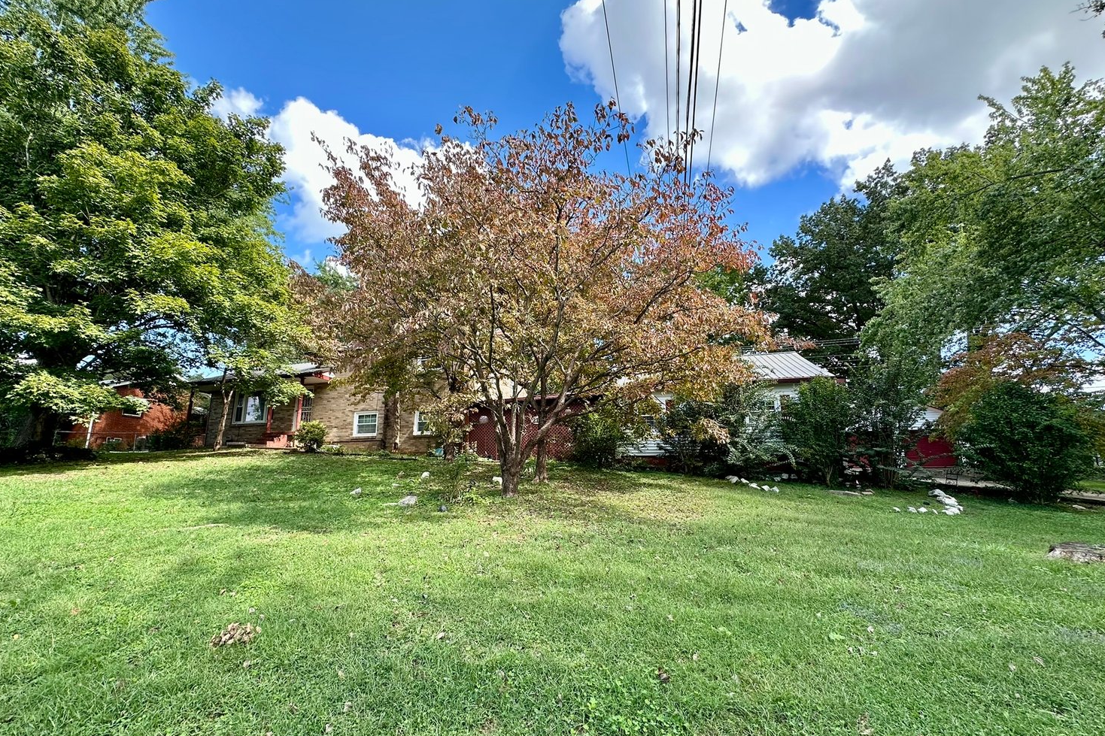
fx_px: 460
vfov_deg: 77.2
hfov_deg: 100.4
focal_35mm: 15
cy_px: 388
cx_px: 541
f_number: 2.2
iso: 40
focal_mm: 2.22
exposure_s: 1/262
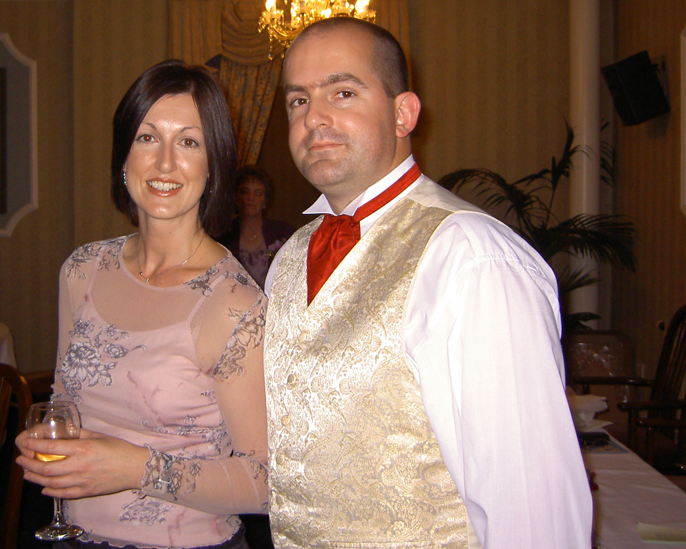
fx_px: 913
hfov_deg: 40.7
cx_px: 238
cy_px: 200
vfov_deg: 33.2
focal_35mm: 45
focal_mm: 5.6
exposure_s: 1/60
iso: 100
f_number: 2.8
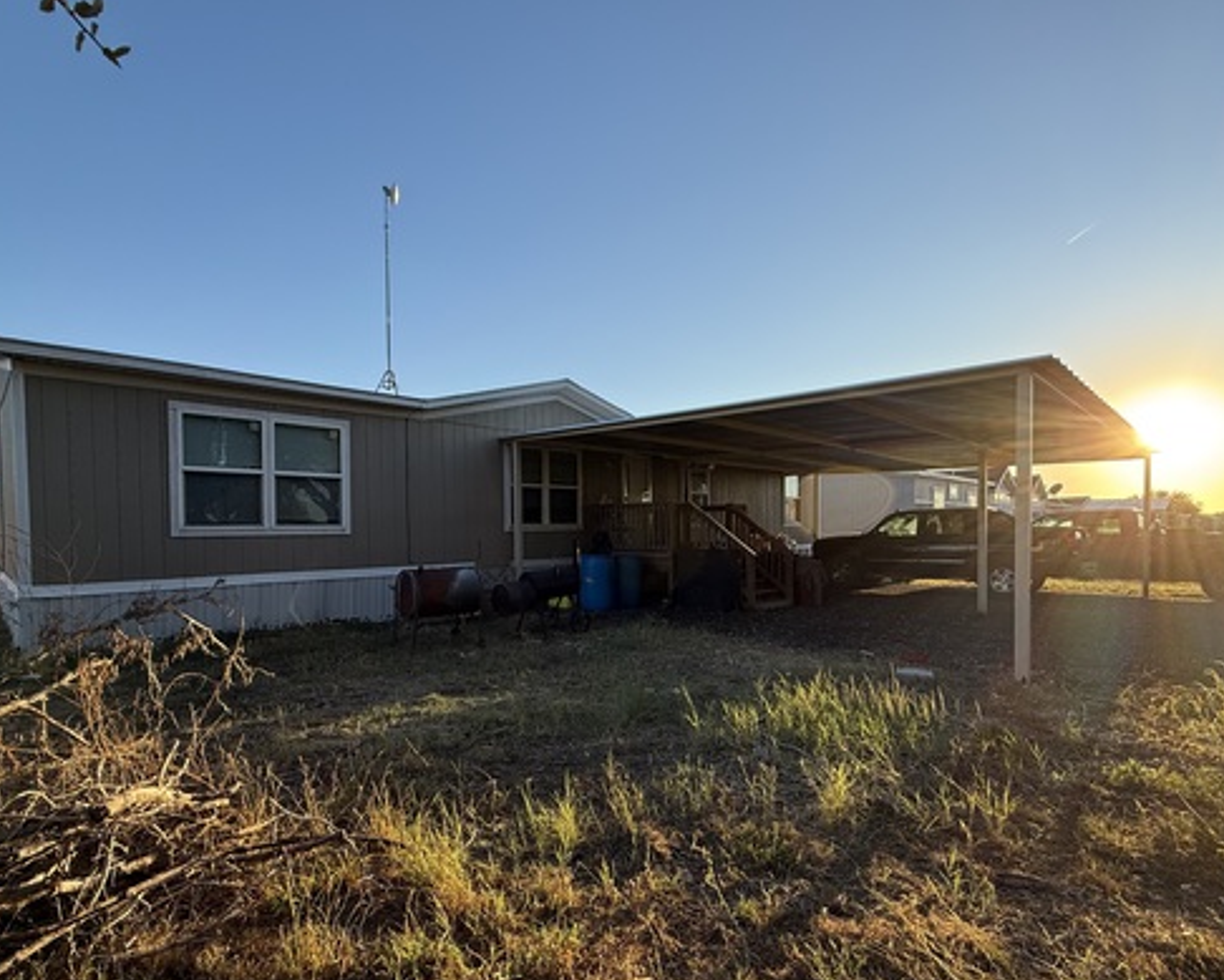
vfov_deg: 73.5
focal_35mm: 18
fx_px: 652
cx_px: 607
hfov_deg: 86.4
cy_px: 549
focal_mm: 2.22
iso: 64
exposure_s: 1/510
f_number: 2.2
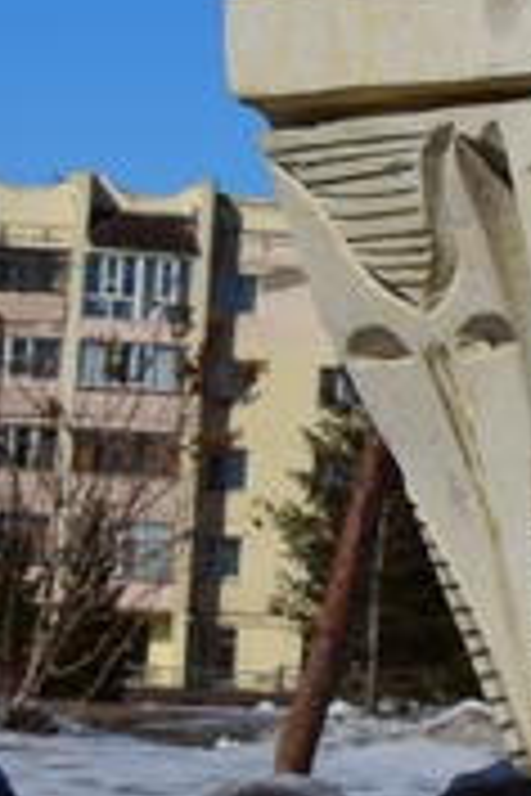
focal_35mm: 207
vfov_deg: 9.9
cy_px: 454
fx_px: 4580
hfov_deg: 6.2
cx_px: 1440
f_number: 11
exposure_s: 1/500
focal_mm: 28
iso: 100
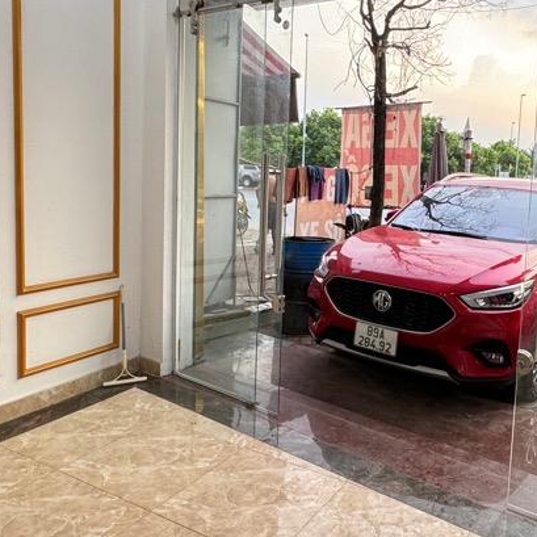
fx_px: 544
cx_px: 362
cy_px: 222
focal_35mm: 31
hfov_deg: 51.5
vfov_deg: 52.3
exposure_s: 1/99
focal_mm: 2.22
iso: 200
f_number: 2.2
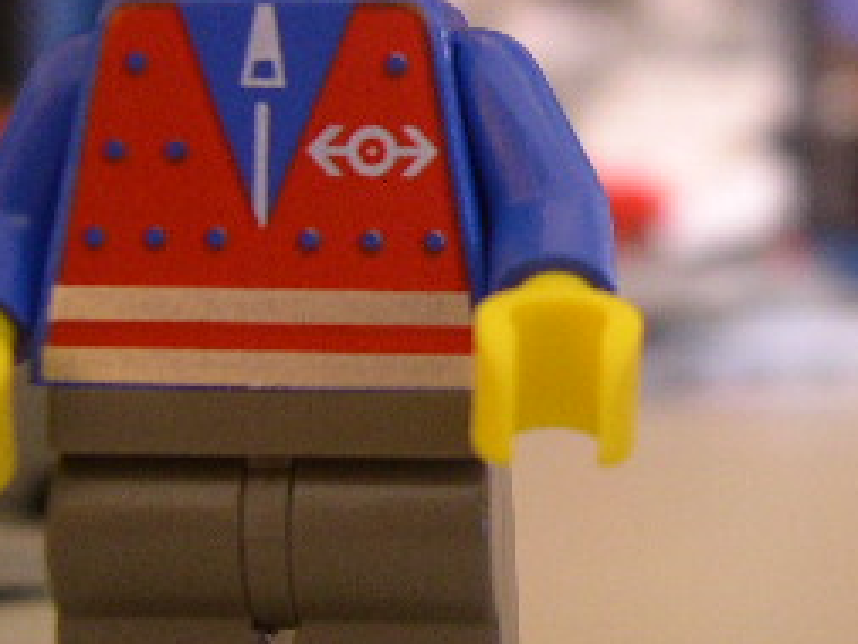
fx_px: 2381
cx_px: 827
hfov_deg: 19.9
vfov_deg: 15.3
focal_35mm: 96
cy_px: 142
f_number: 2.8
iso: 241
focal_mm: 8
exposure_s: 1/4.5
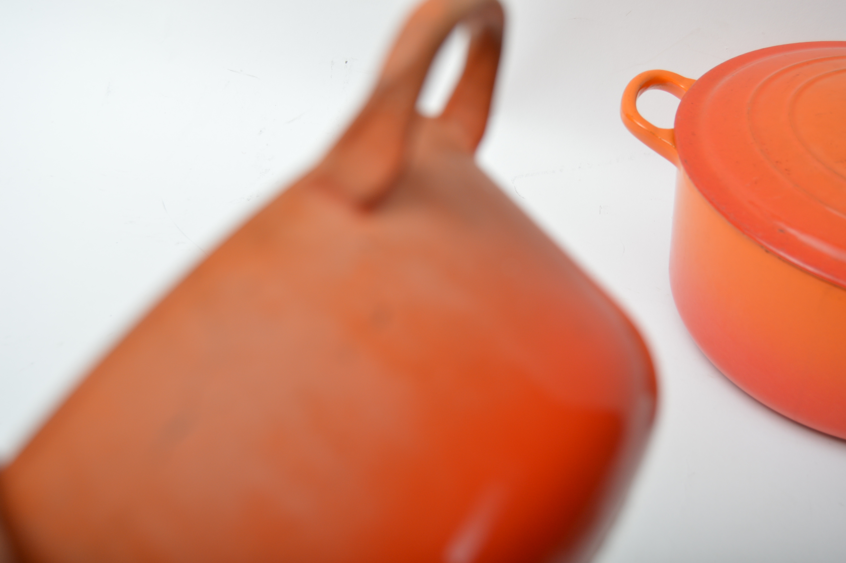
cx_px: 423
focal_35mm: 51
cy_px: 282
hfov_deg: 38.9
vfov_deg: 26.4
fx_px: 1197
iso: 200
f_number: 4.5
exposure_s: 1/200
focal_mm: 34
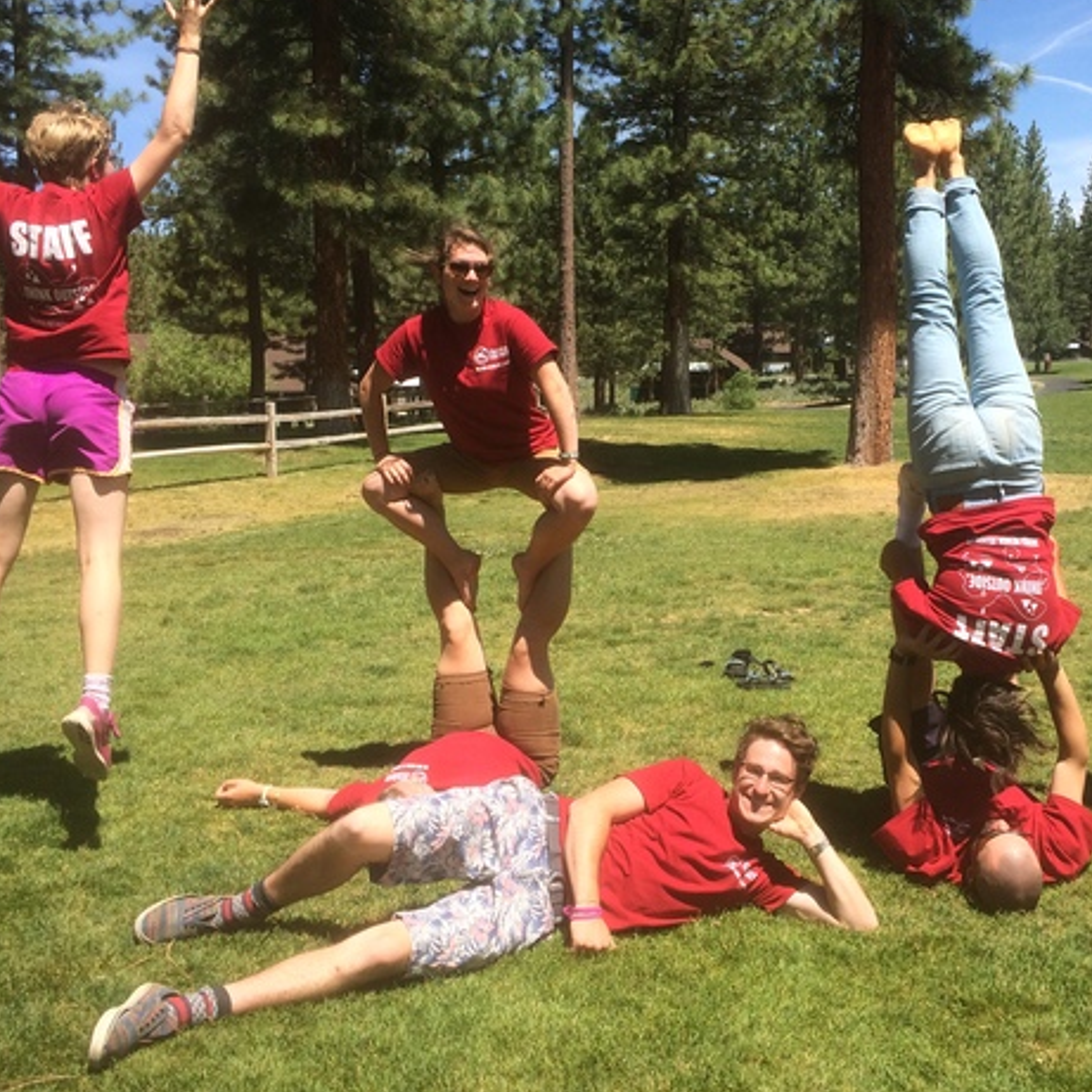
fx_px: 1428
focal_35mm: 40
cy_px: 490
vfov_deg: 41.8
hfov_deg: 41.6
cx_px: 673
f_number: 2.2
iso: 32
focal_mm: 4.15
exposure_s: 1/1414
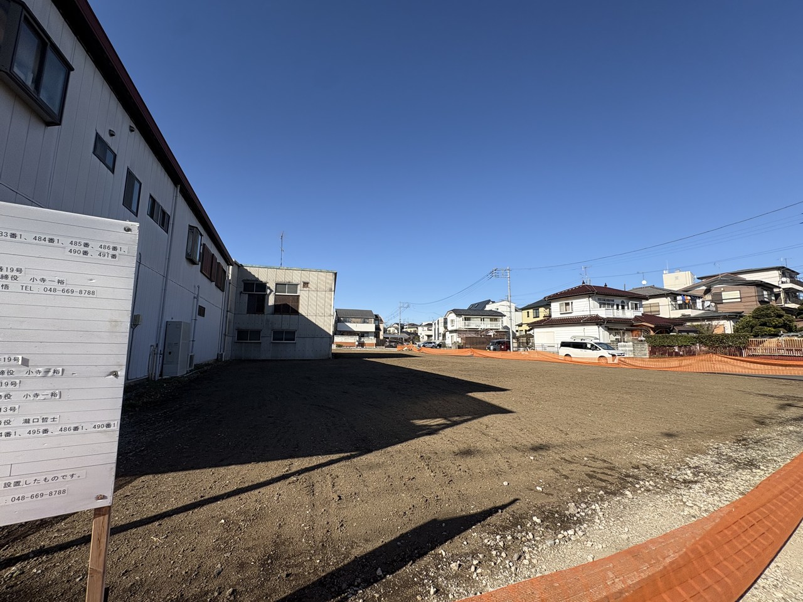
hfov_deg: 102.1
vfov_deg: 85.7
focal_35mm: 14
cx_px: 402
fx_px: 325
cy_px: 301
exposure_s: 1/2342
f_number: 2.2
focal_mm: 2.22
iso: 50
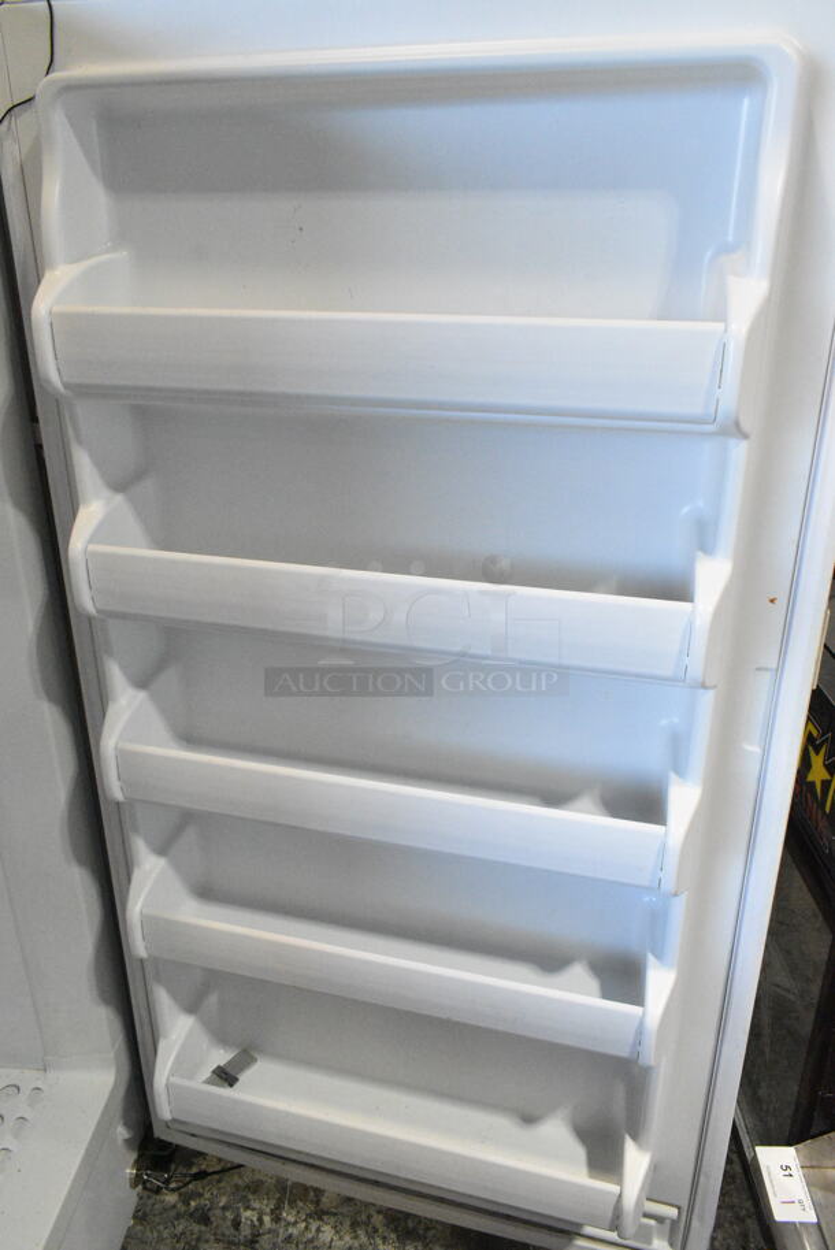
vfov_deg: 67.3
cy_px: 625
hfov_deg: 48.0
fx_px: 938
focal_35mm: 27
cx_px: 418
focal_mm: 18
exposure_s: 1/400
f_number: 10
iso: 6400
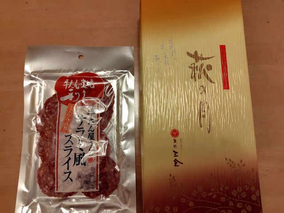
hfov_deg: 73.9
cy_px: 106
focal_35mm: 23
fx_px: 189
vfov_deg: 58.9
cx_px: 142
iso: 339
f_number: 1.9
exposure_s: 1/50
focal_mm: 5.6
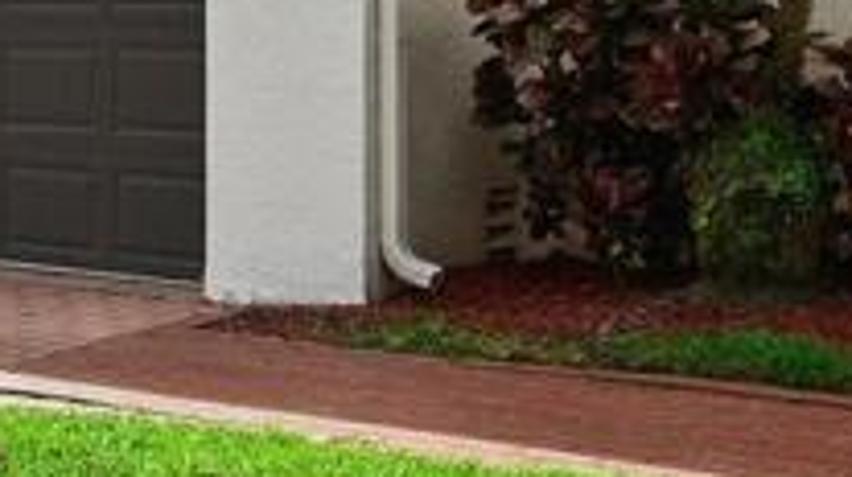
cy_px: 4
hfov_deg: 22.0
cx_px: -391
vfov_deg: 14.5
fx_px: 1851
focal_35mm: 82
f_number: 8
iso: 200
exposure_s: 1/400
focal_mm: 10
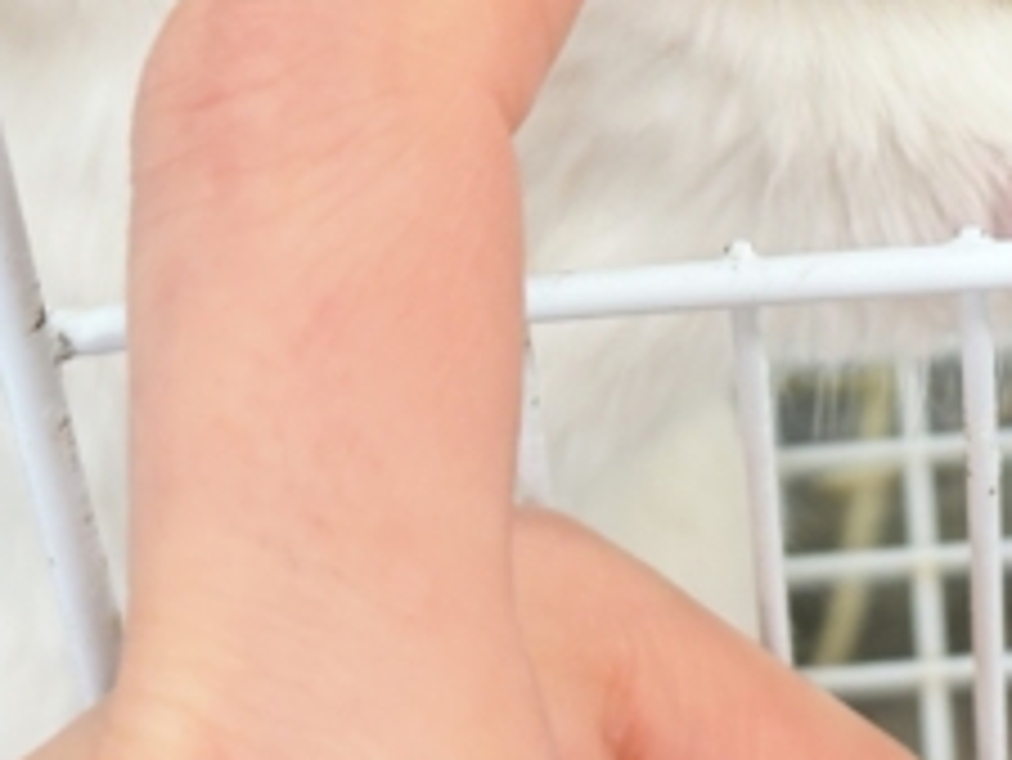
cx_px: 945
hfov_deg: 13.2
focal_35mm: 148
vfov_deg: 9.9
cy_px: -198
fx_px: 4329
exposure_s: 1/50
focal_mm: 5.96
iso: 80
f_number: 1.6
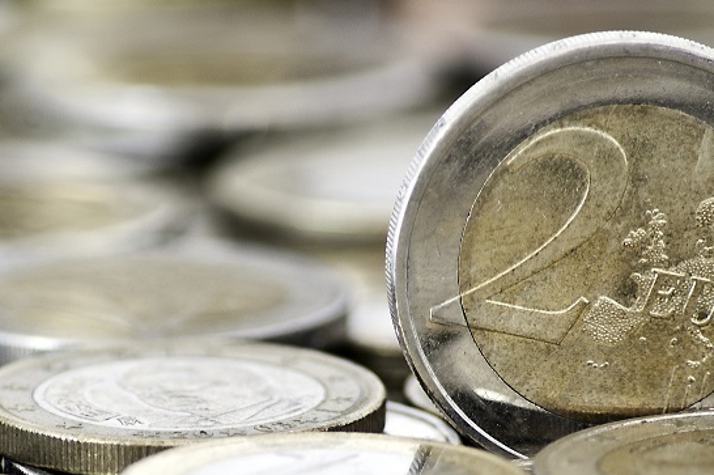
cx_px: 276
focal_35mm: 844
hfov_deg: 2.4
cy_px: 421
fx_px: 16724
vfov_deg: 1.6
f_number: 9
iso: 125
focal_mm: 300
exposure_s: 1/3
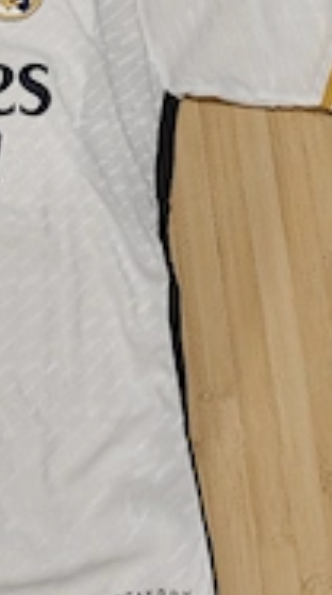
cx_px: -137
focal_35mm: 54
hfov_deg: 19.7
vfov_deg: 37.9
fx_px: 849
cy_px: 179
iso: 1000
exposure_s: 1/100
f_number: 1.6
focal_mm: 6.06
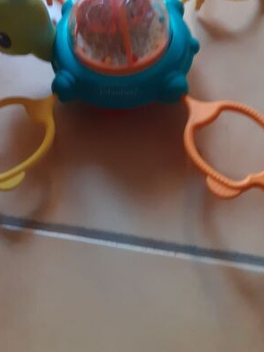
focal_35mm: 44
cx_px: 105
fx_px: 447
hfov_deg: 32.8
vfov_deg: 41.8
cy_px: 91
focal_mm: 3.6
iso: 250
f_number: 1.9
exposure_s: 1/50
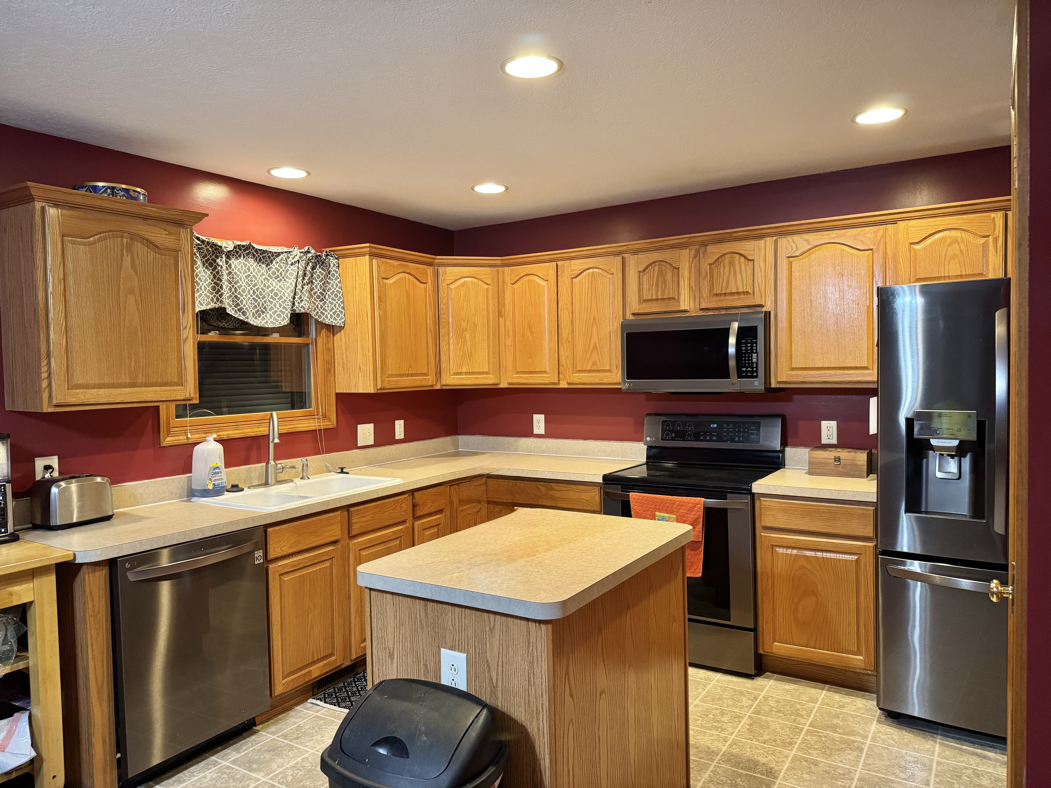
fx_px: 729
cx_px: 526
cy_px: 394
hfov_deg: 71.6
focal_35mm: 24
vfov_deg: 56.8
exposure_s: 1/60
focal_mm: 6.76
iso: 500
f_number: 1.78
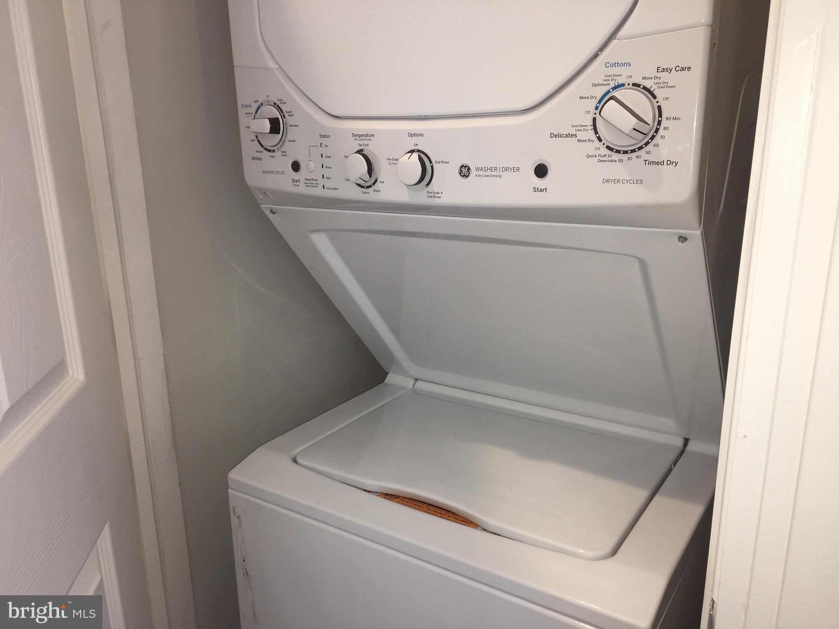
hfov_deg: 61.7
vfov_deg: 48.2
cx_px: 420
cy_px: 314
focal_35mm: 29
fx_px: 703
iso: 25
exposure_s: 1/33
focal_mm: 4.15
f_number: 2.2
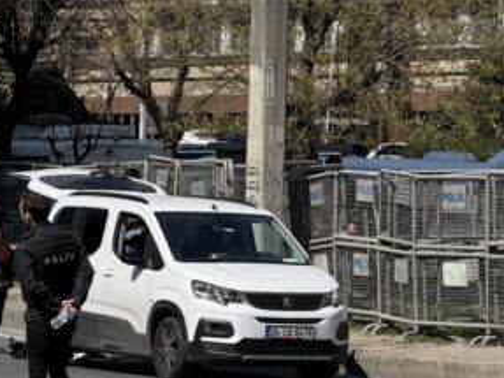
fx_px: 3900
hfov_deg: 7.4
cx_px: 423
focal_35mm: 268
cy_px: 83
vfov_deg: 5.5
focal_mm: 15.66
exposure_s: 1/1866
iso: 64
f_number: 2.8
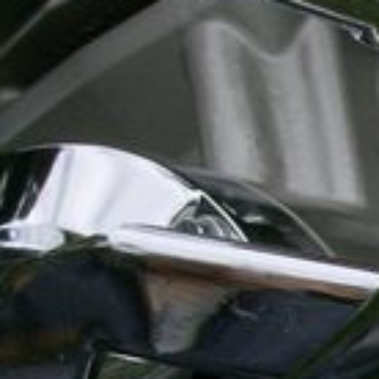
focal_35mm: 448
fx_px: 5549
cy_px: 428
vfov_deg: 3.9
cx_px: 698
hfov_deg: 3.9
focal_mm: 18
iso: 100
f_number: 7.8
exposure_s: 1/235
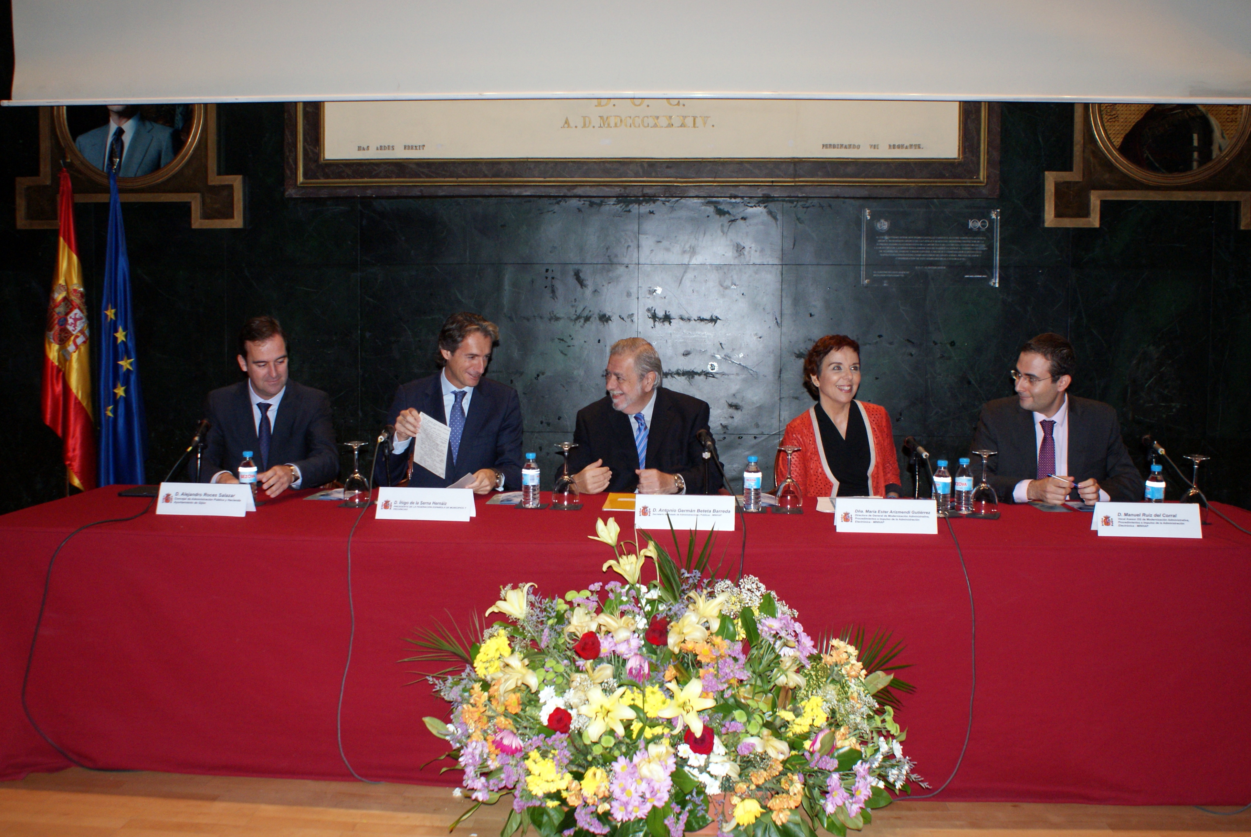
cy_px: 418
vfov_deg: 40.1
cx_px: 626
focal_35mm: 33
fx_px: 1148
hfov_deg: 57.2
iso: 400
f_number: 5.6
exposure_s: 1/60
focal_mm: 22
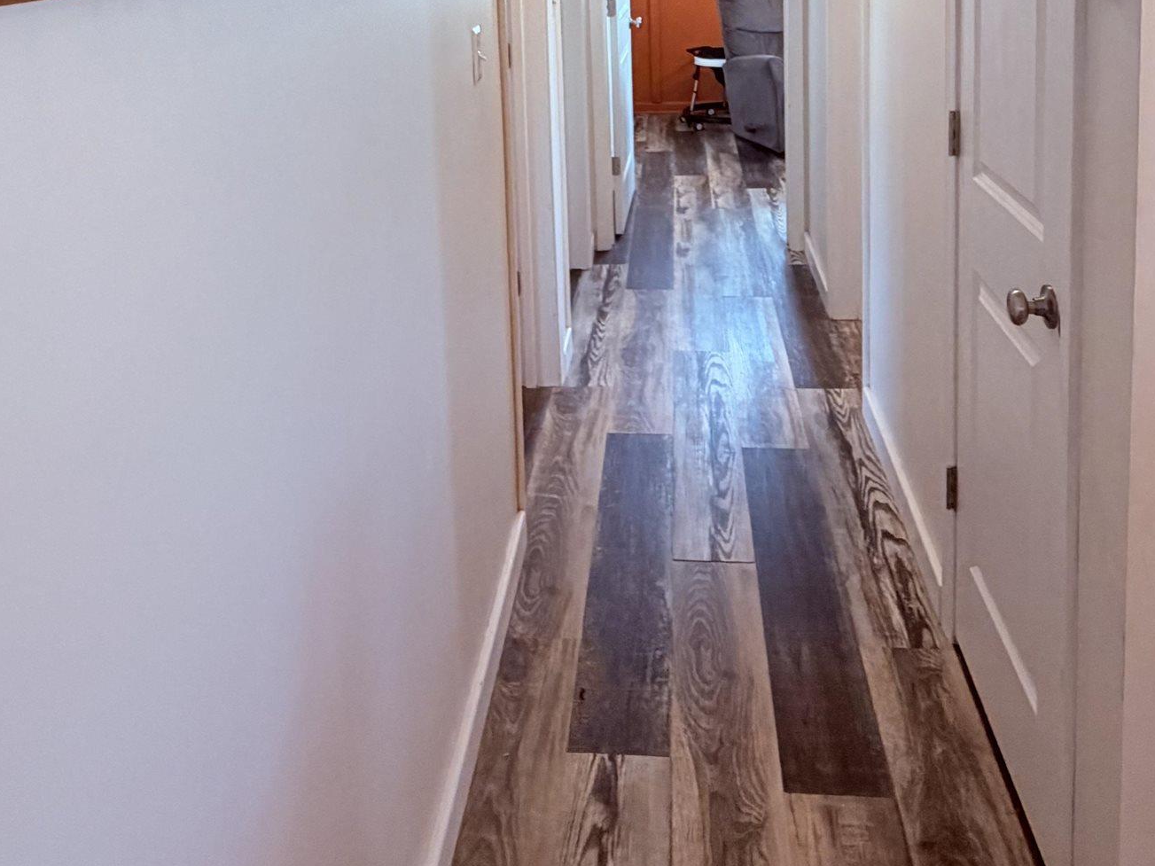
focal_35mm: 33
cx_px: 591
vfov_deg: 38.6
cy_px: 23
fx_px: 1101
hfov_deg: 55.4
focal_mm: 2.22
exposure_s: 1/60
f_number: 2.2
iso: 200
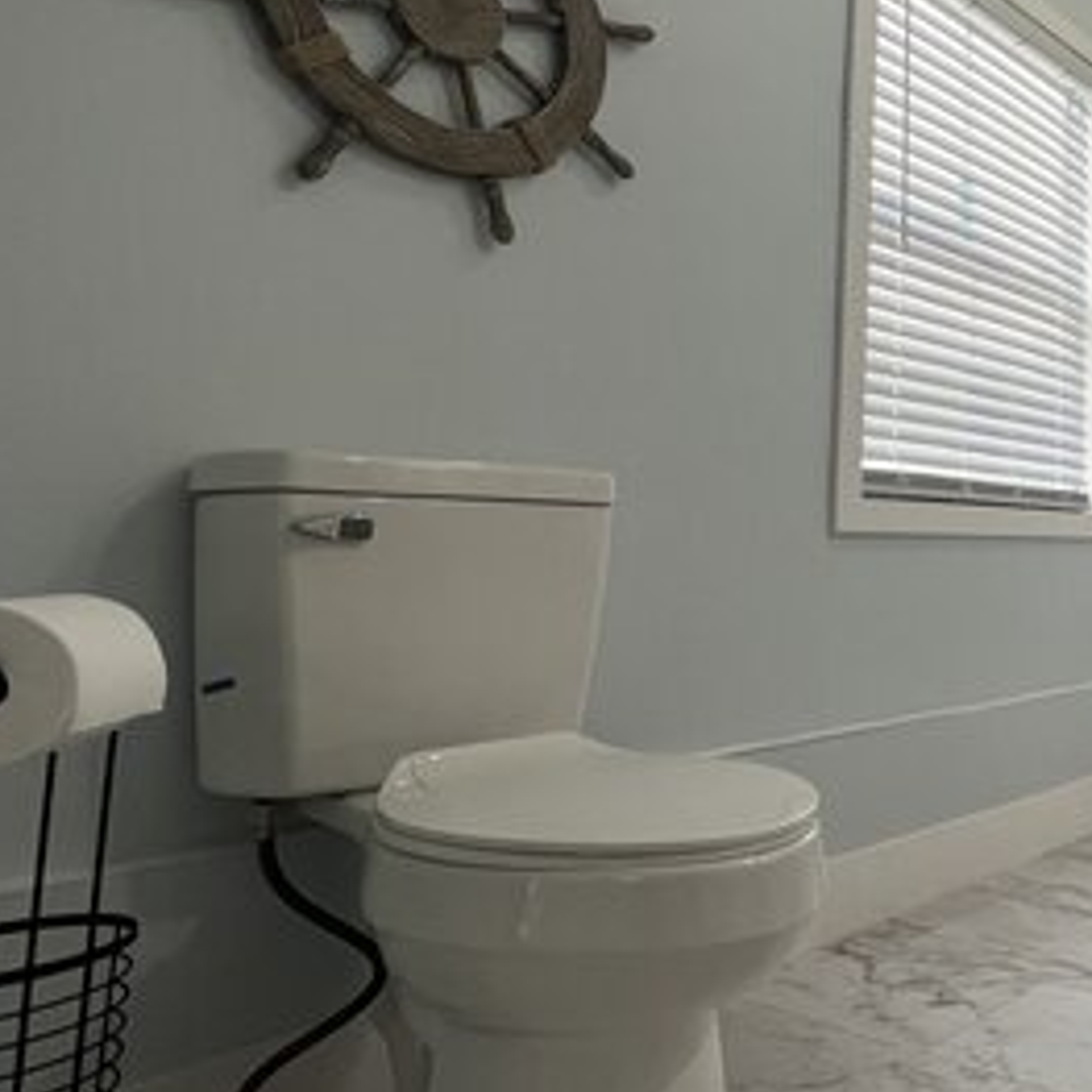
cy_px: 444
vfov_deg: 56.9
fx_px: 999
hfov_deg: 46.0
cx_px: 1142
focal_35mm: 28
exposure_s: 1/120
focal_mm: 1.57
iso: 160
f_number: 1.8
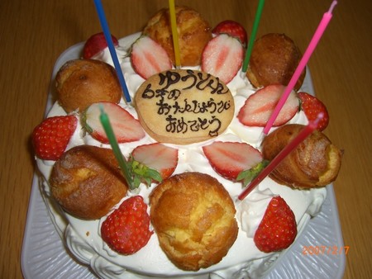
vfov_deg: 37.8
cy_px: 140
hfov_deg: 49.0
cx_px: 186
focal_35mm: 38
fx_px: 409
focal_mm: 7.9
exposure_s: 1/60
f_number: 2.8
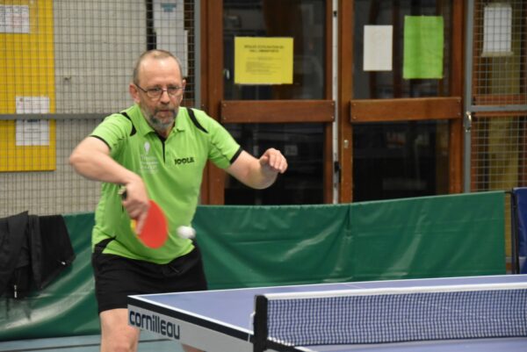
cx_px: 264
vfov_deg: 9.6
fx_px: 2087
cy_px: 176
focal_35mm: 142
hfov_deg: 14.4
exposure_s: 1/60
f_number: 5.3
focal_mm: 95
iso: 3200
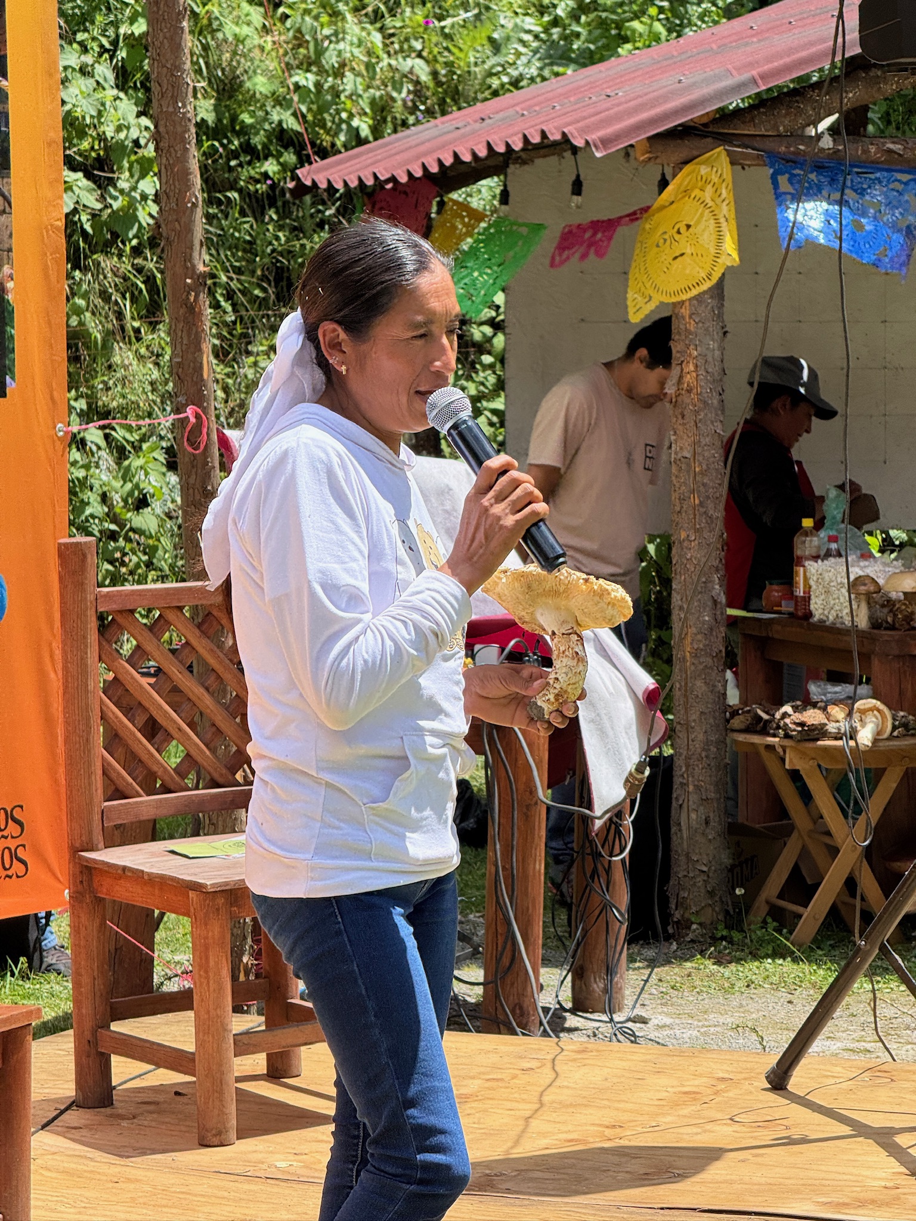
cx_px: 458
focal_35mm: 120
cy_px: 610
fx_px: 4234
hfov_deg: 12.3
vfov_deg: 16.4
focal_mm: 15.66
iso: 50
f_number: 2.8
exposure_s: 1/880
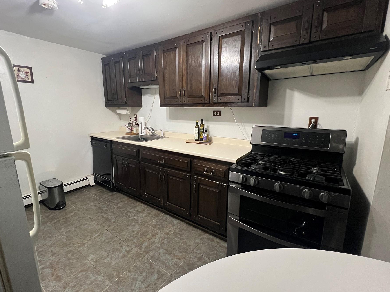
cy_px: 142
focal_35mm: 15
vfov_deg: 81.7
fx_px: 169
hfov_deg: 98.1
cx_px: 189
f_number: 1.8
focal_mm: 1.57
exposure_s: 1/60
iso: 320
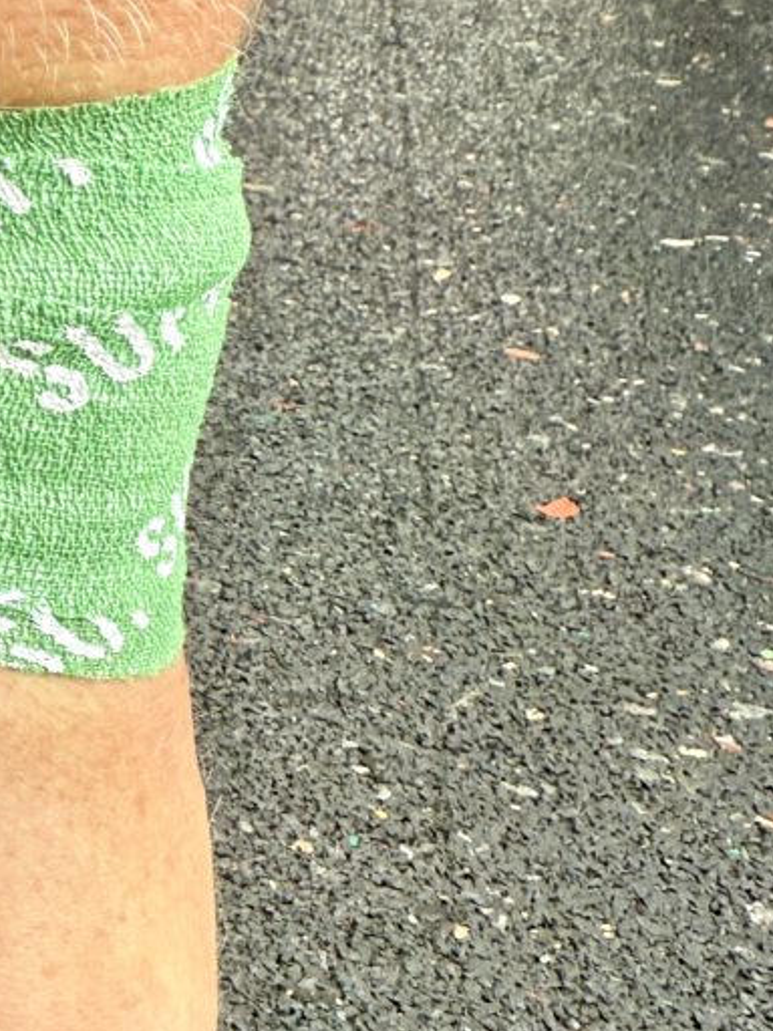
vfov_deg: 37.6
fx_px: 1429
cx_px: 10
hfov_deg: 28.5
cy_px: 882
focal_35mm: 48
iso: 125
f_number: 2.2
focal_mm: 2.22
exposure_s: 1/99
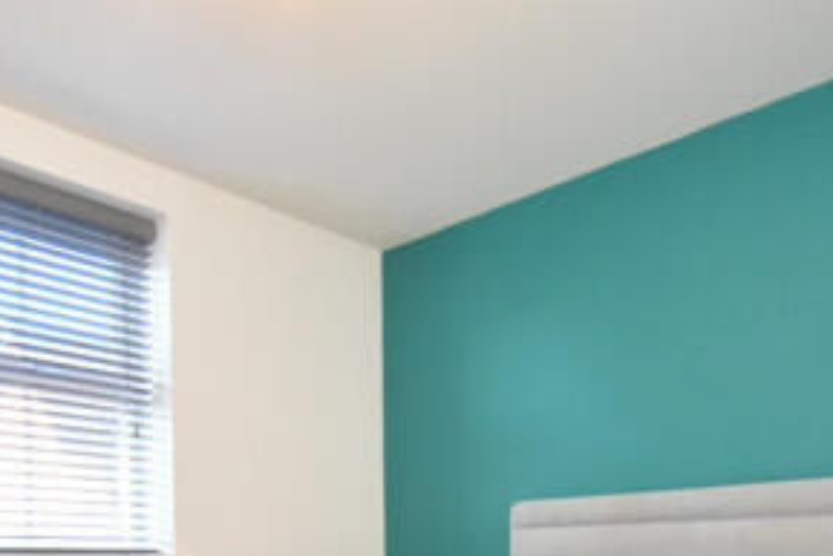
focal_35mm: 34
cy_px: 537
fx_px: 787
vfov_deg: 35.7
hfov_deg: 55.8
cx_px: 428
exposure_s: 1/125
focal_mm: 10
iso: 900
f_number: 3.5
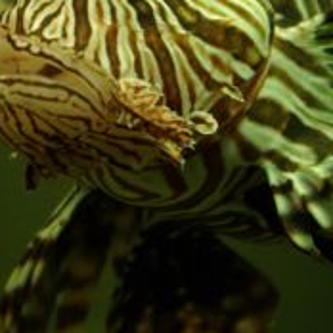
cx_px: 128
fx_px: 1350
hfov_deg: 14.1
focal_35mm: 124
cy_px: -13
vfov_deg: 13.8
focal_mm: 40
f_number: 5
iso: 400
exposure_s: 1/80
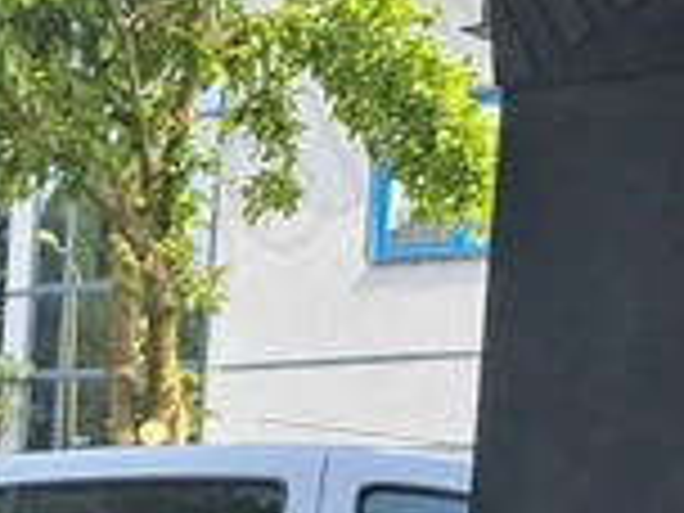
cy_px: 1197
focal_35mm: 158
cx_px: -1012
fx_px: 3122
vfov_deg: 8.6
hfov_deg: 10.6
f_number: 1.8
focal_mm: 5.23
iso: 50
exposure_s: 1/201
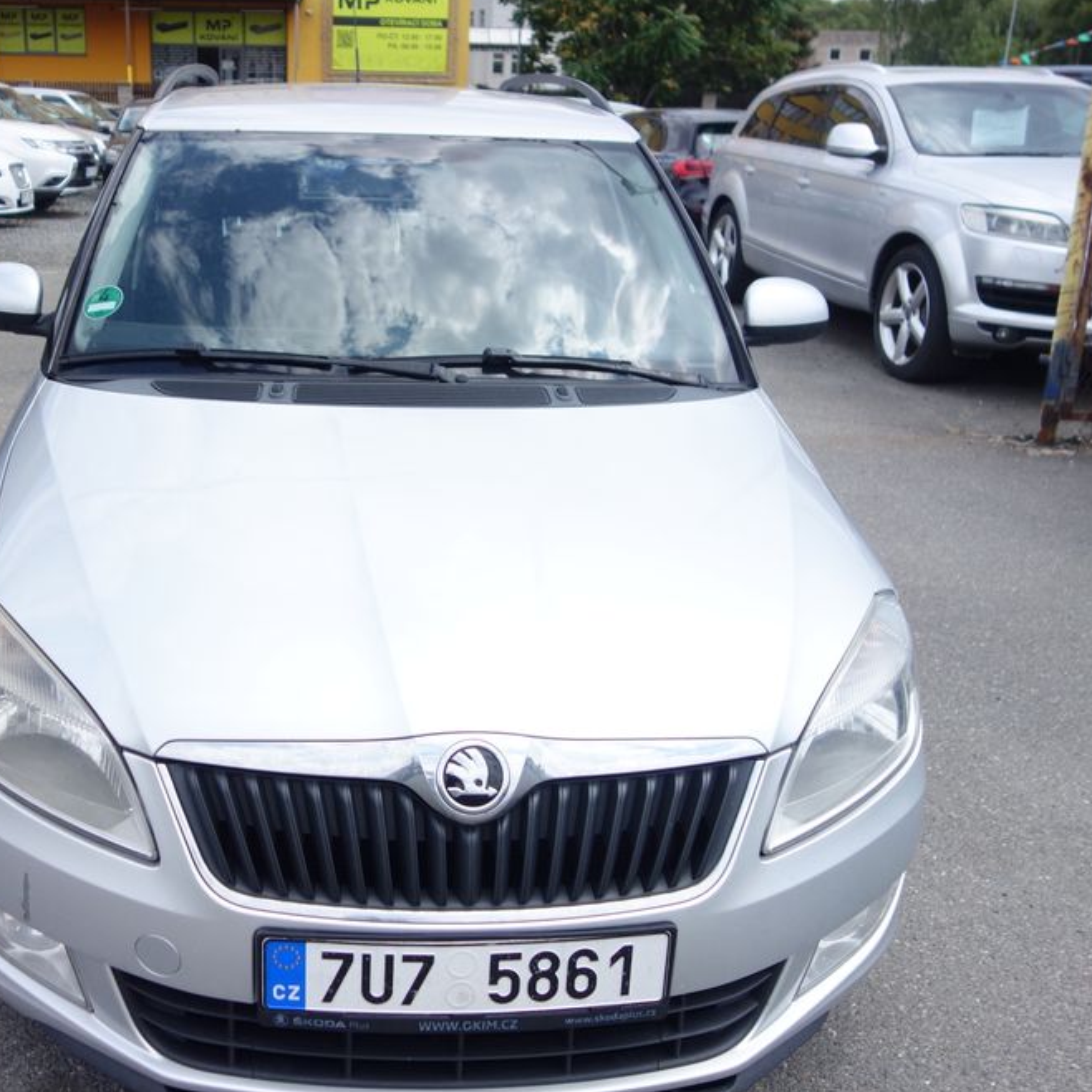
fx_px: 1321
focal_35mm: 37
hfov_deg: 44.4
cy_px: 551
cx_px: 376
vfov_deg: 44.9
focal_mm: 10.4
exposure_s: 1/2000
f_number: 2
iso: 125
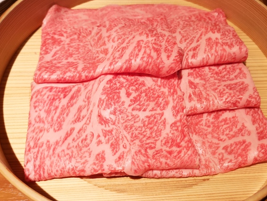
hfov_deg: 51.3
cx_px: 143
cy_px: 92
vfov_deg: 39.6
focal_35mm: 36
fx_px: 278
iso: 200
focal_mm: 3.95
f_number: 1.8
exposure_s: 1/33.3
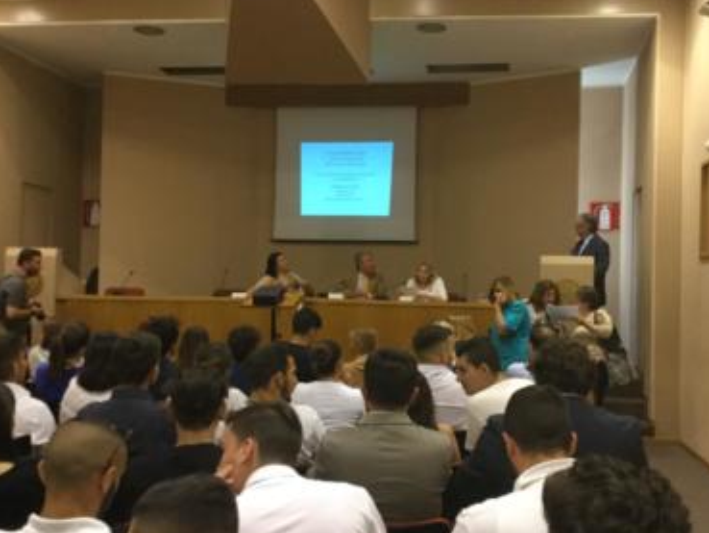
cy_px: 268
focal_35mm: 42
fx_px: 861
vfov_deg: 34.4
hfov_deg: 44.6
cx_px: 413
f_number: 2.4
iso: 200
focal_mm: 3.3
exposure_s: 1/33
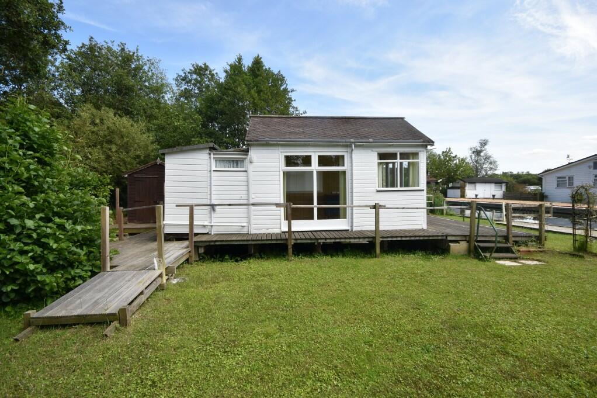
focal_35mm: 15
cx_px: 298
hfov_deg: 100.4
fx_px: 249
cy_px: 199
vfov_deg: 77.3
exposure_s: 1/250
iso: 200
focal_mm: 10
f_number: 8
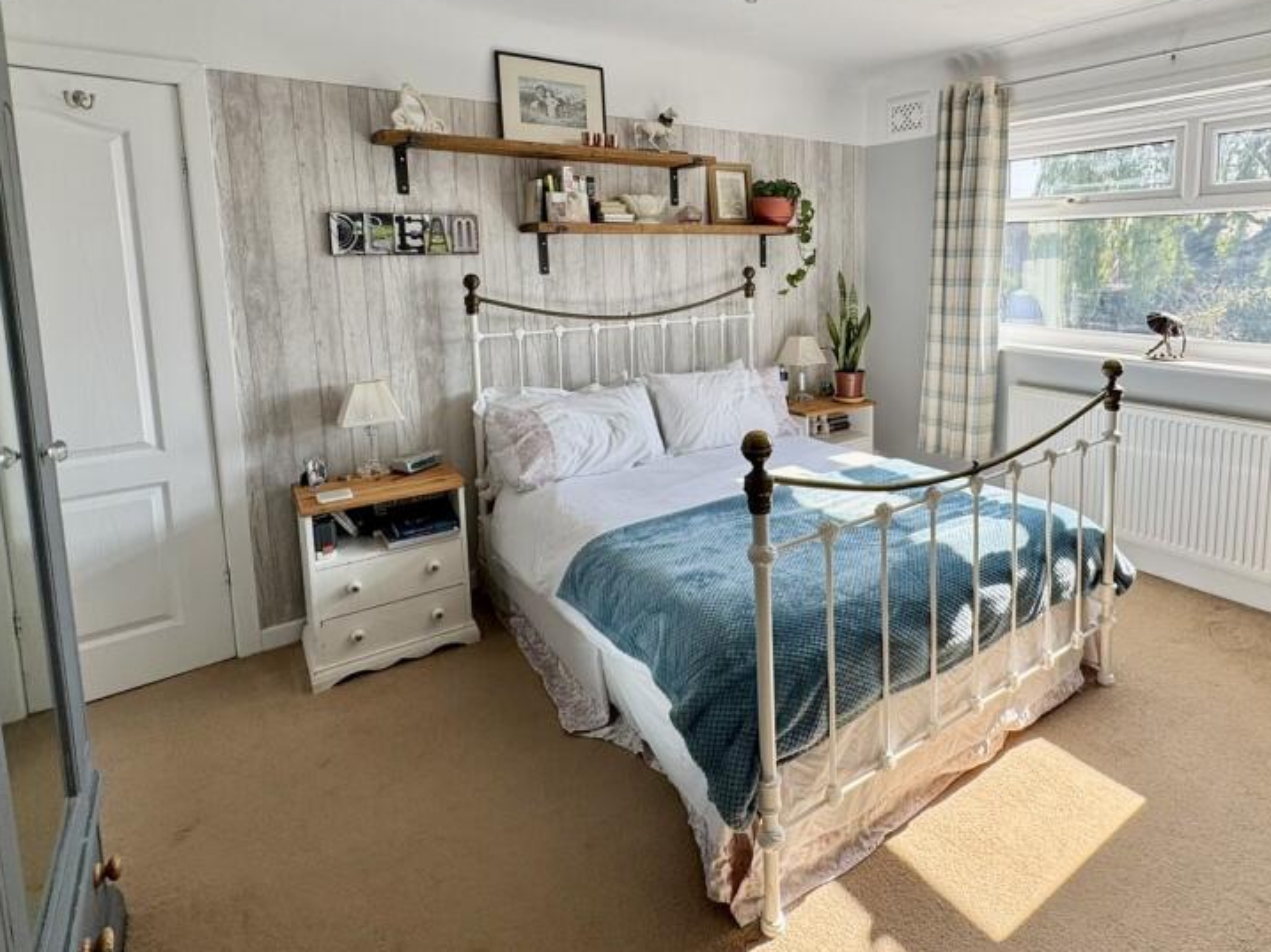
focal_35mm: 20
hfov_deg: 80.6
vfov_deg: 64.7
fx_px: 734
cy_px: 343
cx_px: 773
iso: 40
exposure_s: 1/201
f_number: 2.2
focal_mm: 2.22
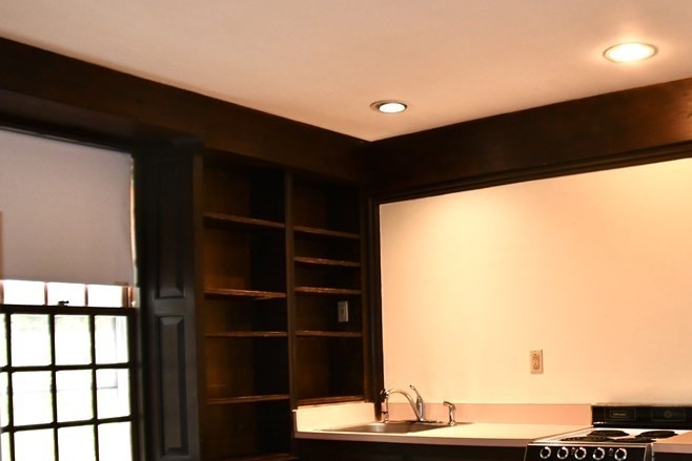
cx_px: 480
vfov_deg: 31.3
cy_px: 346
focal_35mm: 42
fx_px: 807
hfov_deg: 45.4
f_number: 5
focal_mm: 18
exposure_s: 1/100
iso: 1000
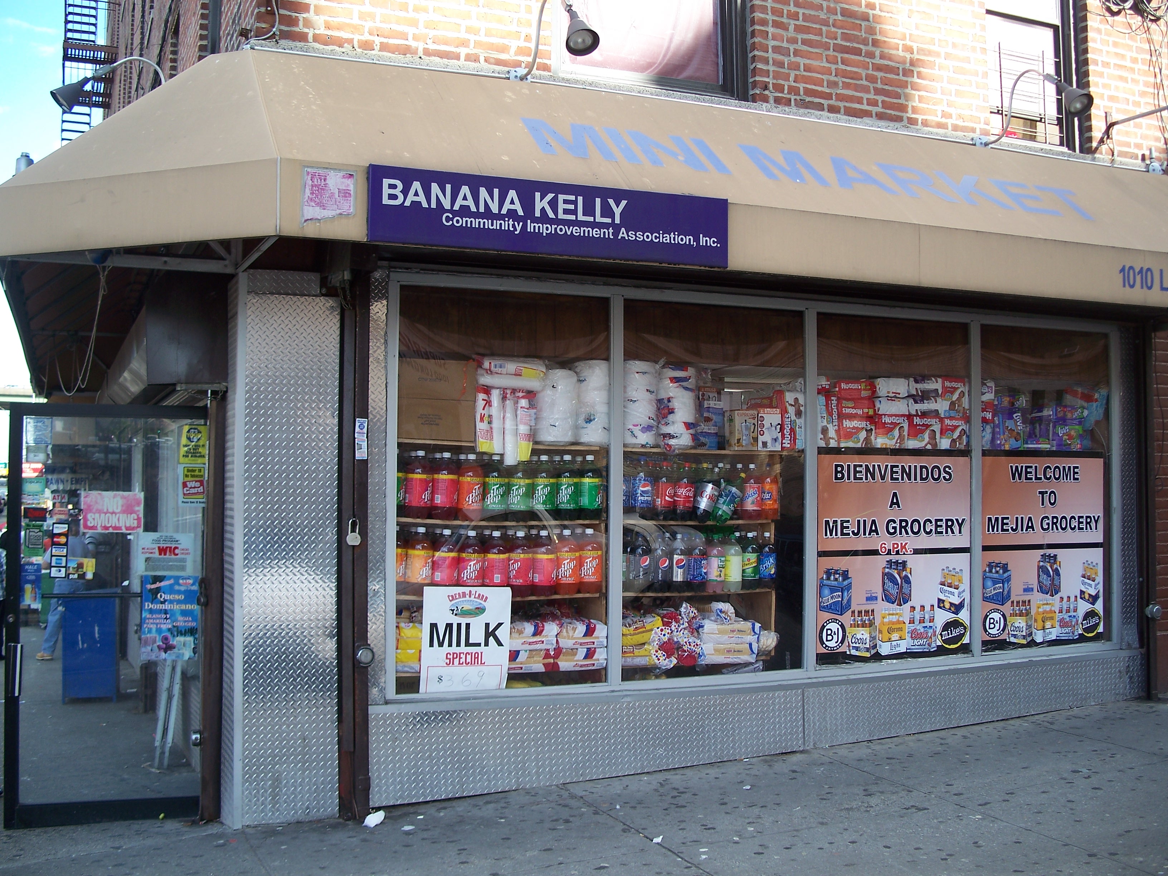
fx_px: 1248
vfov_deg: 38.7
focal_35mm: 37
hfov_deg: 50.1
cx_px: 584
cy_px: 438
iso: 64
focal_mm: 7.8
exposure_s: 1/160
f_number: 2.8
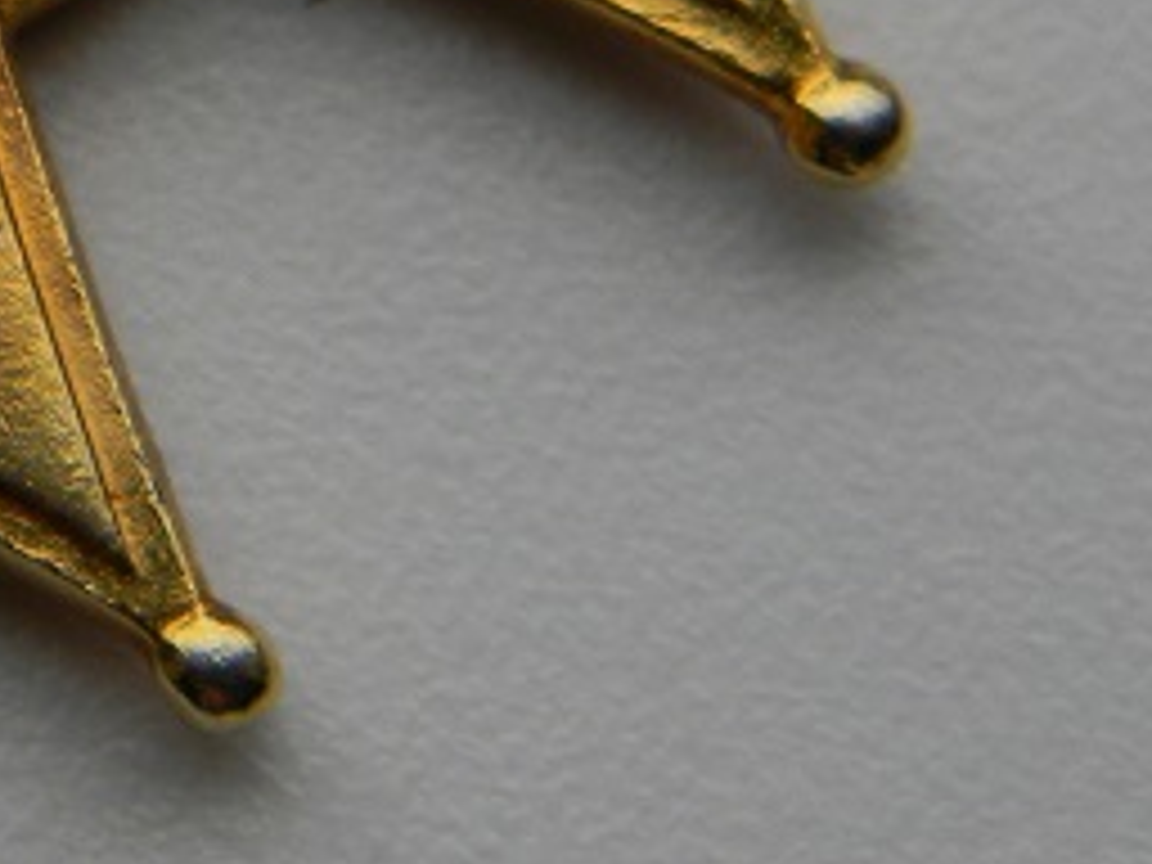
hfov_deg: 7.4
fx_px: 8852
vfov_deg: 5.5
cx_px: -76
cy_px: -479
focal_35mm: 266
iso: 80
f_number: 4.5
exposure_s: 1/312
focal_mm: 15.1
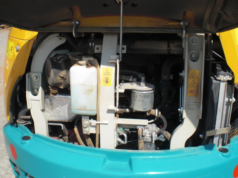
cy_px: 89
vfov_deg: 37.7
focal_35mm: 38
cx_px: 119
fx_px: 261
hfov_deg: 49.0
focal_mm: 6.3
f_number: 5.6
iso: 64
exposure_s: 1/400
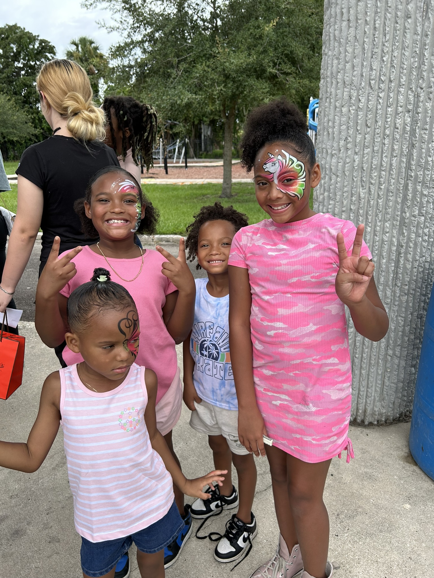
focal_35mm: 26
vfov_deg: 67.3
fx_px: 435
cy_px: 289
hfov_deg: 53.1
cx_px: 217
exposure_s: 1/859
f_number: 1.5
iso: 50
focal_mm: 5.7
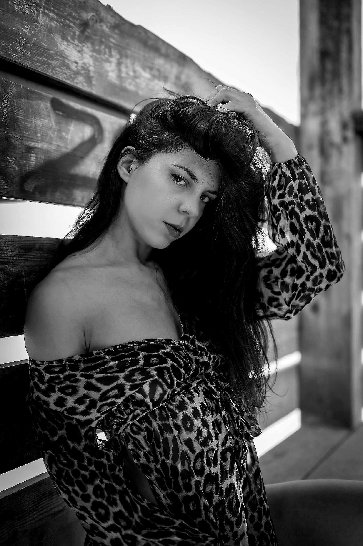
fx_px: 757
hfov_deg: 27.0
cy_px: 273
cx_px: 182
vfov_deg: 39.6
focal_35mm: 50
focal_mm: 50
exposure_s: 1/100
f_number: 2.5
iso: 100
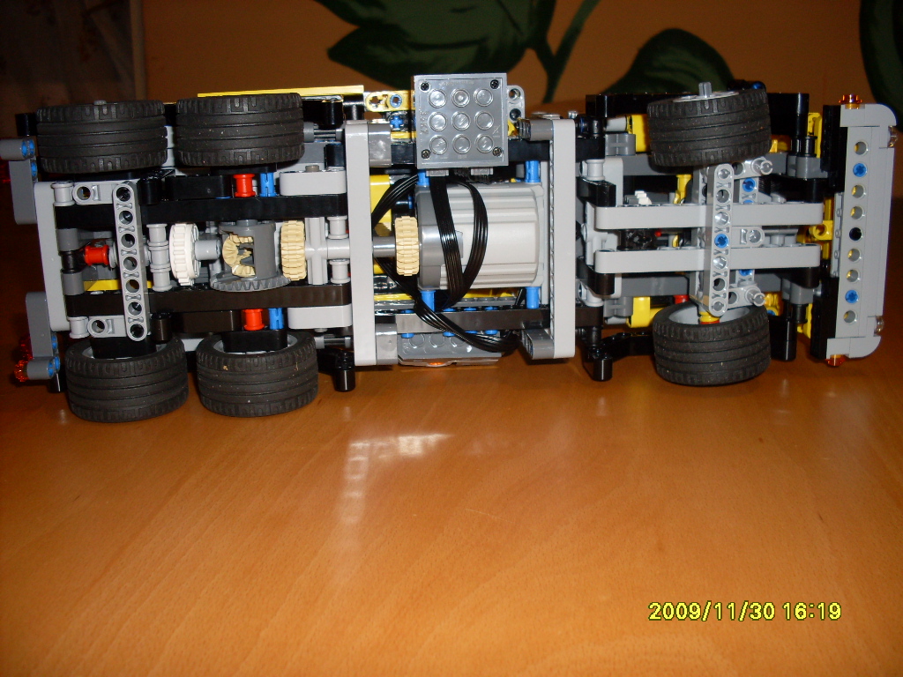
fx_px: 991
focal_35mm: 38
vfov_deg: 37.7
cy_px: 338
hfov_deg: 49.0
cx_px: 452
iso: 100
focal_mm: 6.3
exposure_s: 1/45
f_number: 2.8
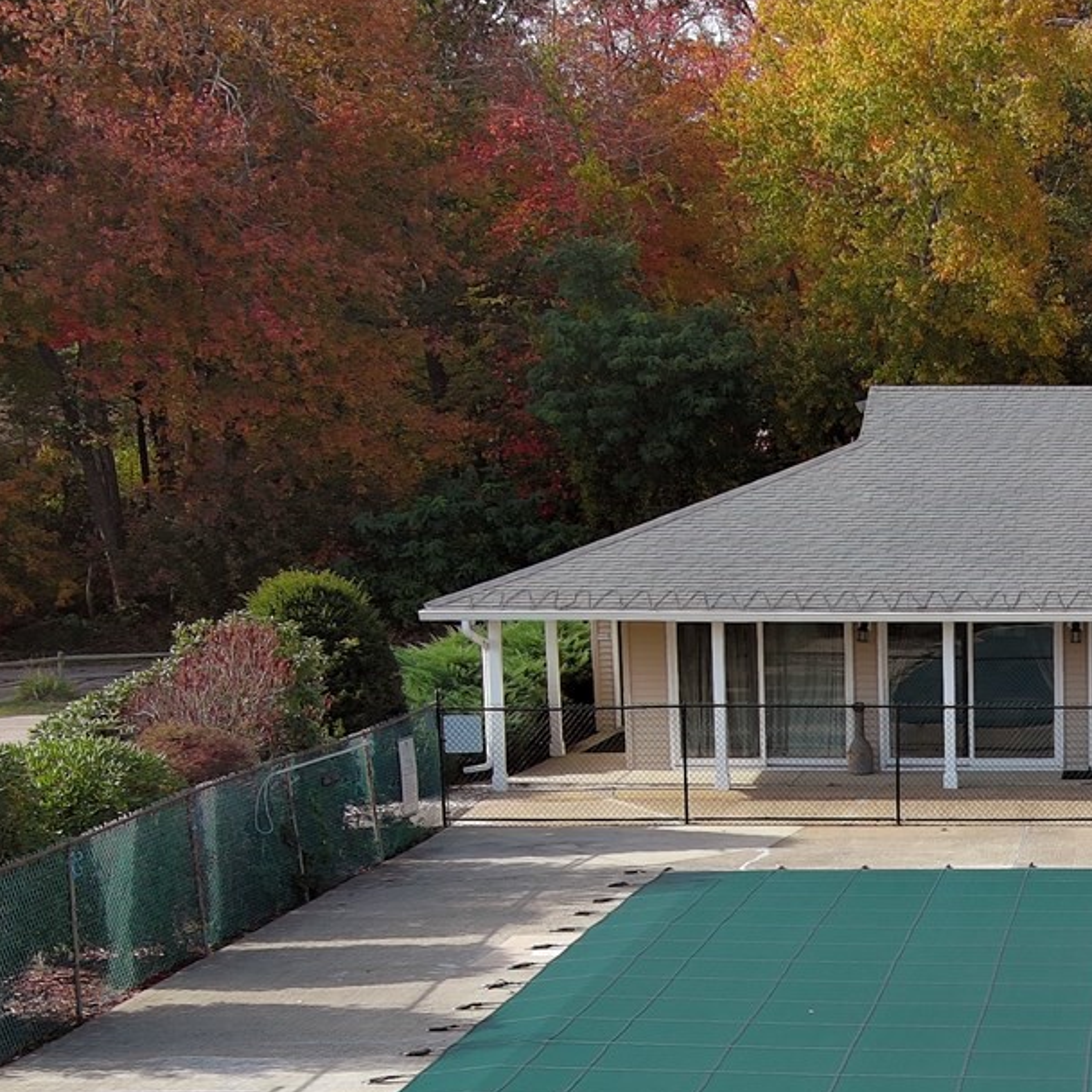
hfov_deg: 20.1
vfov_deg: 20.4
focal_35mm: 83
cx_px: 1164
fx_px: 2962
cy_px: 1035
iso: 400
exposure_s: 1/2227
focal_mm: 10.57
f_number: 2.8
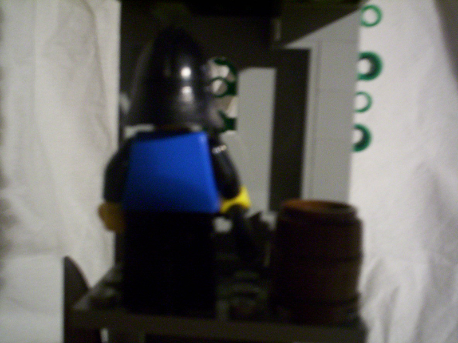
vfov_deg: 37.7
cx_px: 229
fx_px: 503
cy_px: 172
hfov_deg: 49.0
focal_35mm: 38
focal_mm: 4.99
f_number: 4.5
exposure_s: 1/8
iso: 200
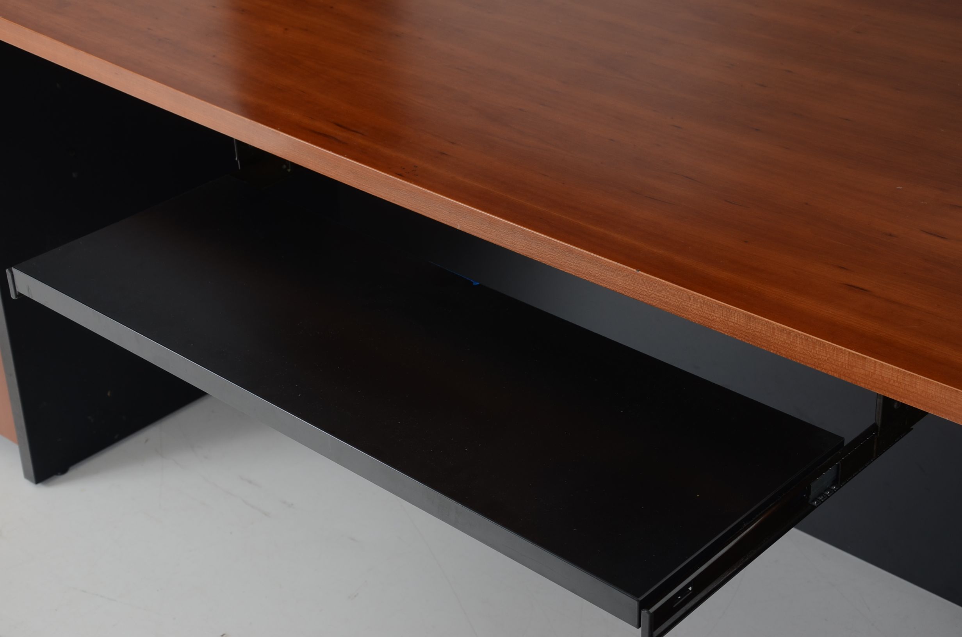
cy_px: 318
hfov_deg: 32.0
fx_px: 1680
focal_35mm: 63
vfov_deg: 21.5
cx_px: 481
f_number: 7.1
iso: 160
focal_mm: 42
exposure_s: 1/60
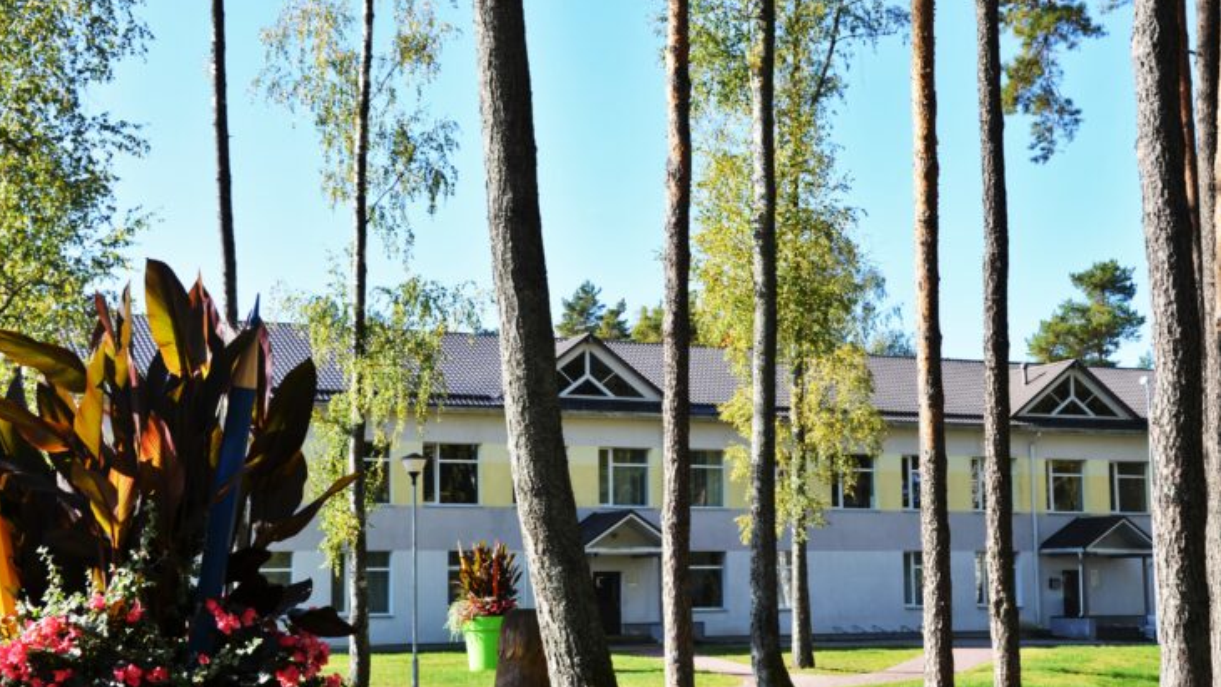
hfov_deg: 38.5
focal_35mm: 54
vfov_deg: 22.2
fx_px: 1748
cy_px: 406
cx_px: 606
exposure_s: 1/160
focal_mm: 34
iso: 100
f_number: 7.1
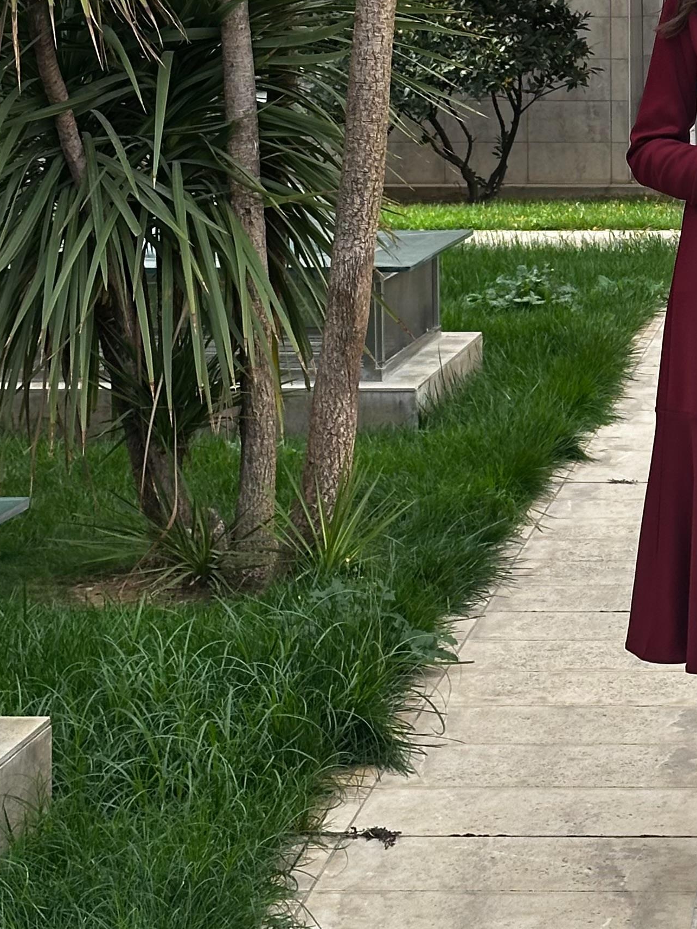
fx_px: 3033
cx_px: 752
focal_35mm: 113
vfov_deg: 17.3
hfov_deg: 12.9
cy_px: 204
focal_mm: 6.86
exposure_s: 1/709
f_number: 1.78
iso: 64
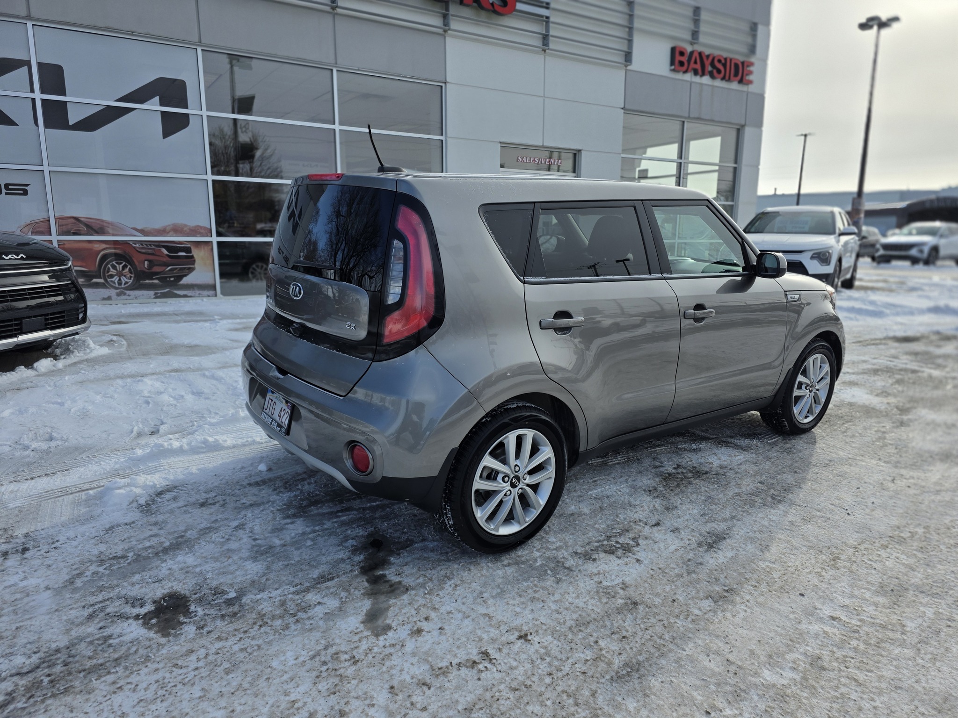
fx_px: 637
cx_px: 479
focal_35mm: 23
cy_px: 359
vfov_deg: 58.9
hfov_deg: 73.9
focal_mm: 6.3
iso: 80
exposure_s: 1/7061
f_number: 1.7
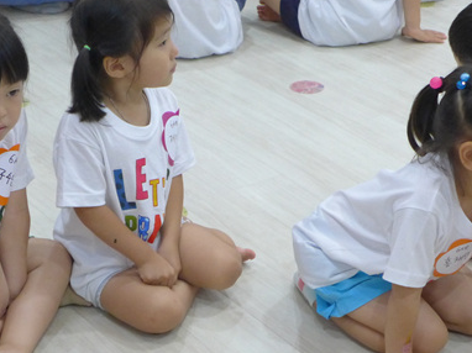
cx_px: 195
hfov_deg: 18.0
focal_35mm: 109
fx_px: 1485
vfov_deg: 13.6
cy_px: 179
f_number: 2
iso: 640
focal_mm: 12.8
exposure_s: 1/400
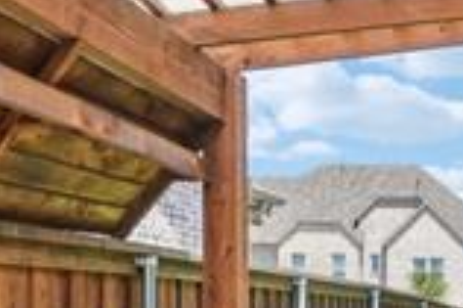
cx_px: 463
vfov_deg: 19.7
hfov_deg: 29.0
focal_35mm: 65
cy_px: 364
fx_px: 835
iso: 400
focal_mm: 11
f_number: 8
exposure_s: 1/400
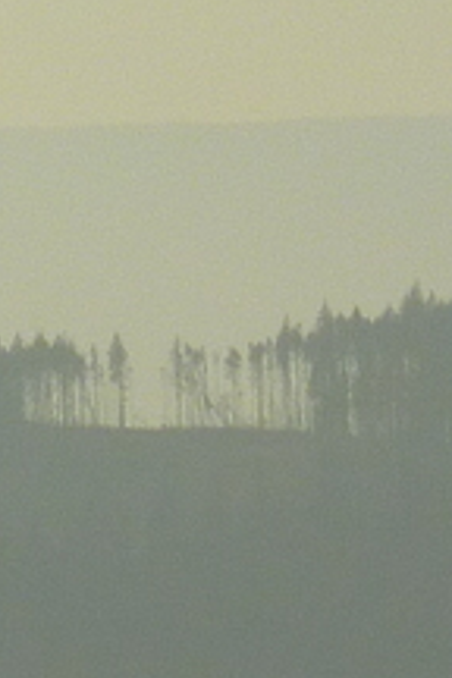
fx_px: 28982
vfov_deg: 1.3
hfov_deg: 0.9
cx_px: 292
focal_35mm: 1539
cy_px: 352
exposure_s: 1/500
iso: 80
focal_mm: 36
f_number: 5.9
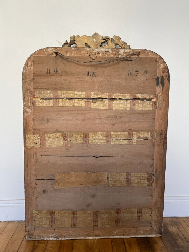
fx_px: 189
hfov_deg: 53.1
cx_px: 94
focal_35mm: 26
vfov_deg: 67.3
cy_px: 126
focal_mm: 4.25
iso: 80
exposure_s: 1/121
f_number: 1.8
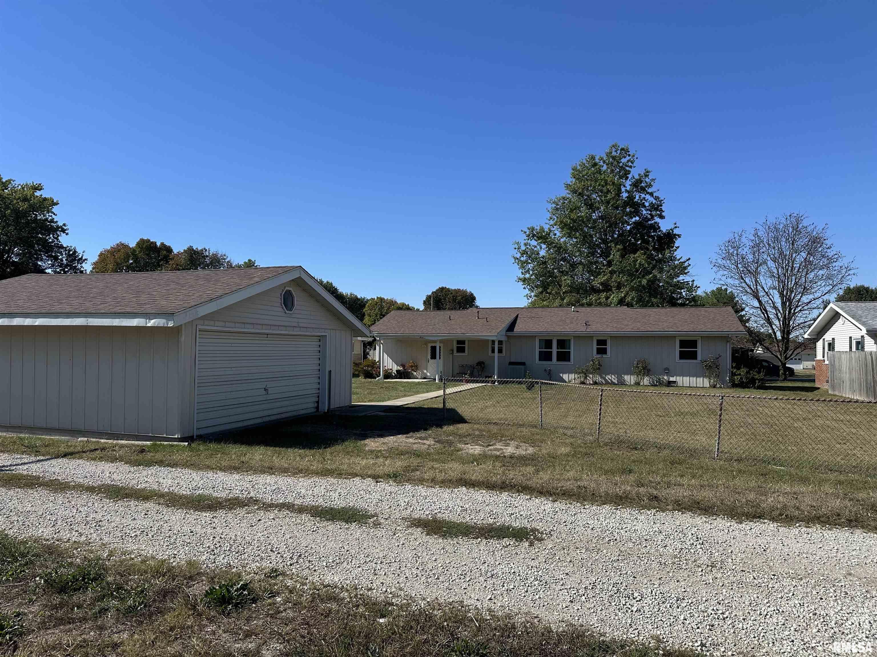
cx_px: 438
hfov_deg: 71.6
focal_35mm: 24
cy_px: 328
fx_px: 608
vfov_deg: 56.8
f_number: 1.78
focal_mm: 6.86
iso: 80
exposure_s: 1/5263
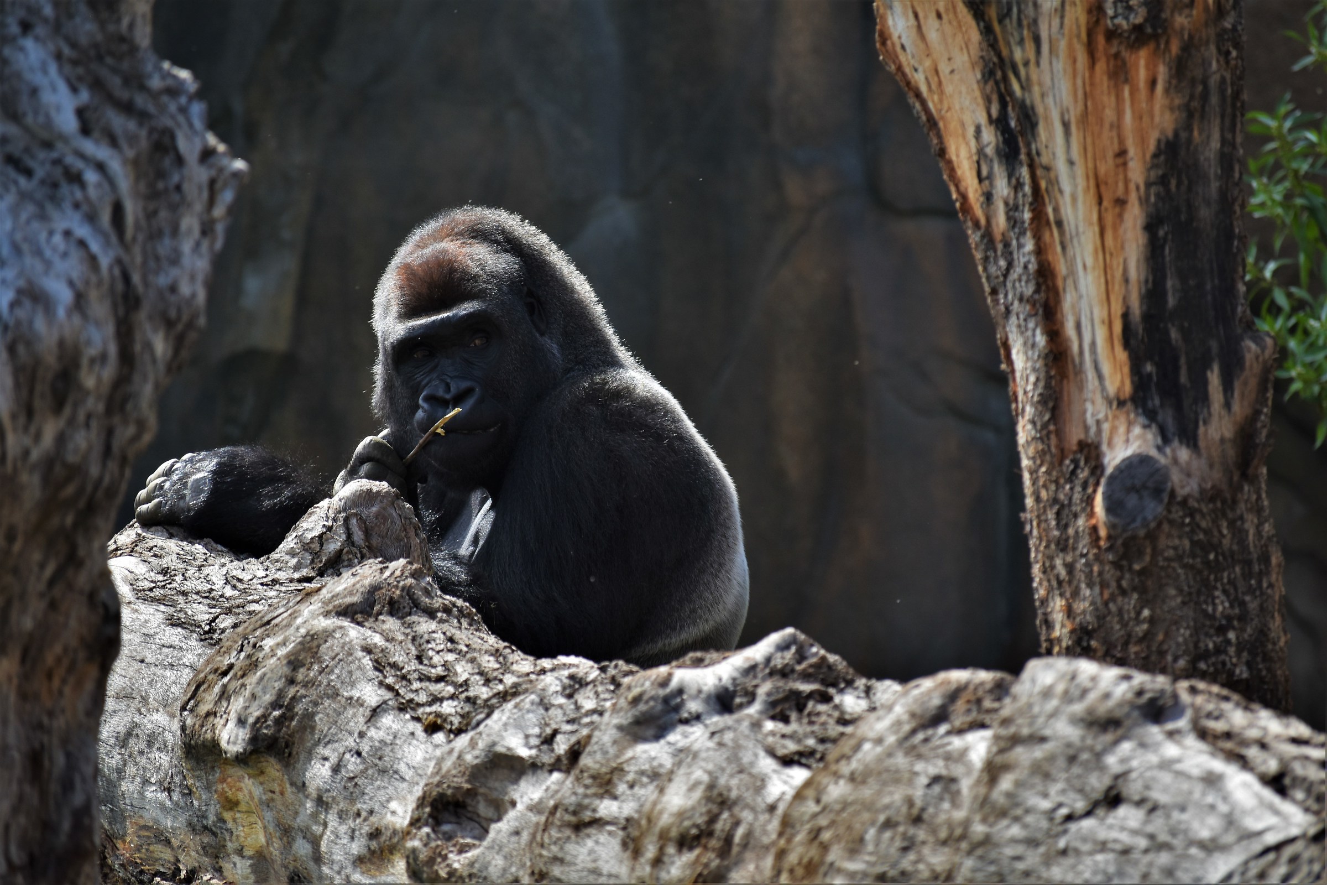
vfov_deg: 4.6
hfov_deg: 6.9
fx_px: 11057
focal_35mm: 300
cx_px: 664
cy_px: 442
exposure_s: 1/500
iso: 200
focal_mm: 200
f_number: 5.6
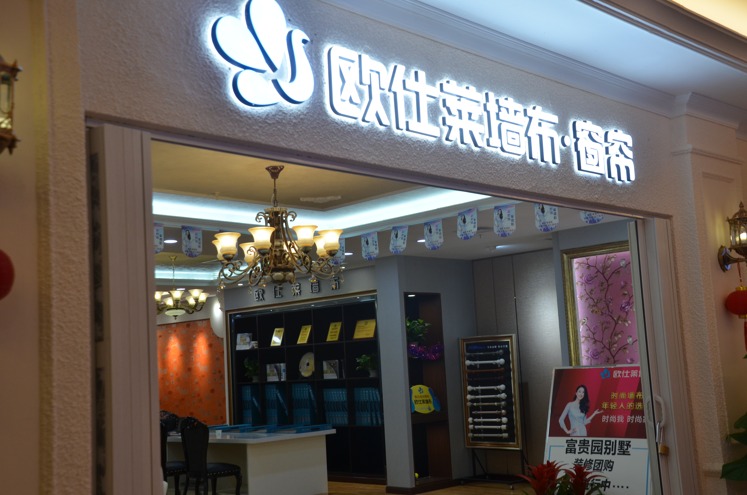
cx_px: 374
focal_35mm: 46
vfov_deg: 28.8
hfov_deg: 42.4
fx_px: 963
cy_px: 248
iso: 400
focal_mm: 31
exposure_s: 1/100
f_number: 5
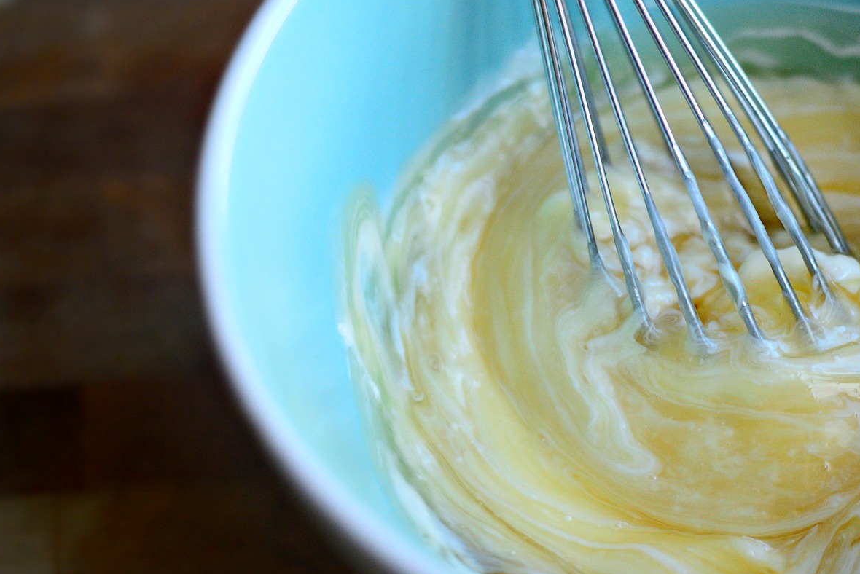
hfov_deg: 21.6
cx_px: 771
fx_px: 2199
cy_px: 375
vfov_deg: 14.9
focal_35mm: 92
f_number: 2.8
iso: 1600
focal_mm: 50
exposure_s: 1/500
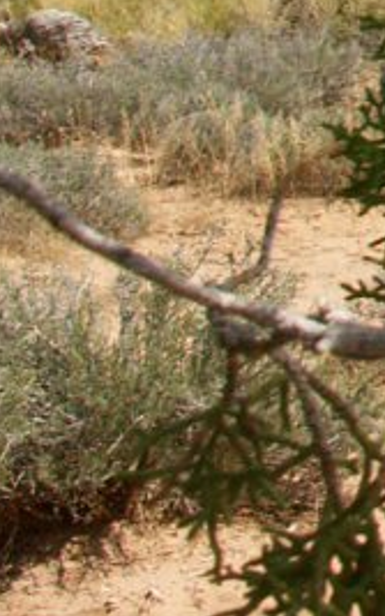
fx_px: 3104
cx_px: 1195
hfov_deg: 6.4
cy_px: -332
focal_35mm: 185
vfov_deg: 10.9
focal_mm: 8.95
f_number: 7.1
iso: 64
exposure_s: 1/250
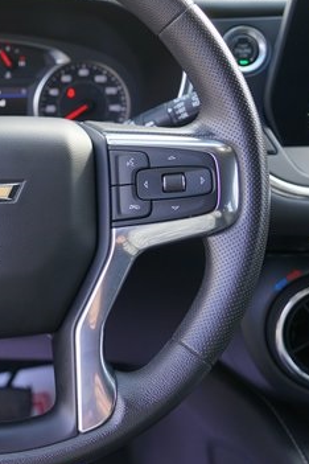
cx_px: -52
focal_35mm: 51
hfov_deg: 24.3
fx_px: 657
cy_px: 190
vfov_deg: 38.8
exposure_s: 1/60
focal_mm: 28
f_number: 4
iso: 160
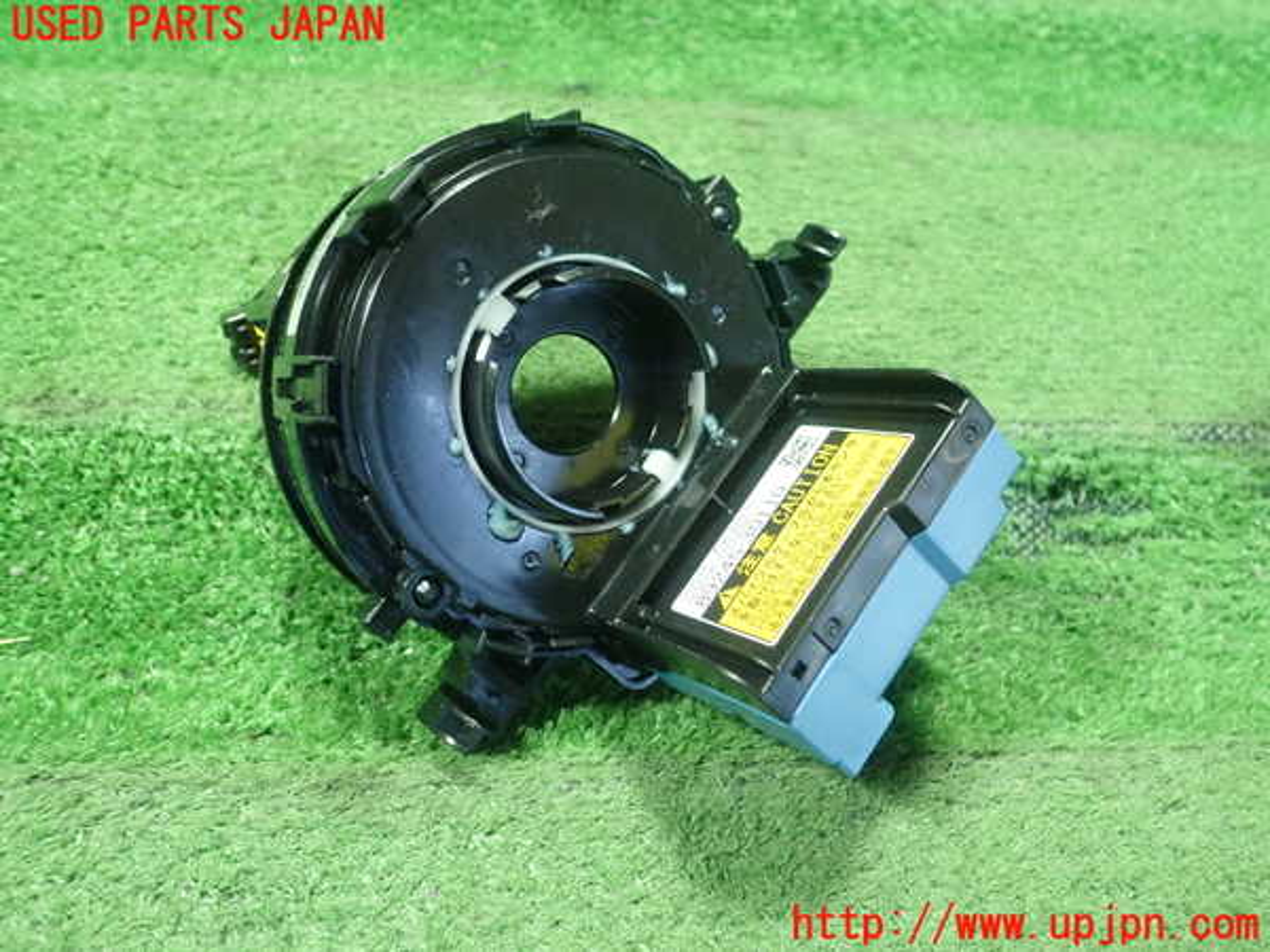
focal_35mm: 30
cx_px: 635
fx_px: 1101
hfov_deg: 60.0
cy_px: 476
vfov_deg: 46.8
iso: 800
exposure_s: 1/125
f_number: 2.3
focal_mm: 5.5
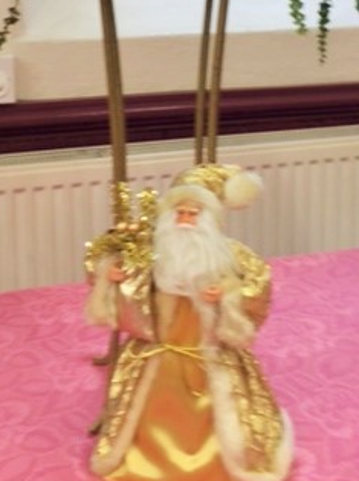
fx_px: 902
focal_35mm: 65
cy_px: 105
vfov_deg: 29.3
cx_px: 189
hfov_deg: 22.5
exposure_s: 1/33
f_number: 2.4
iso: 32
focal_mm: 3.3
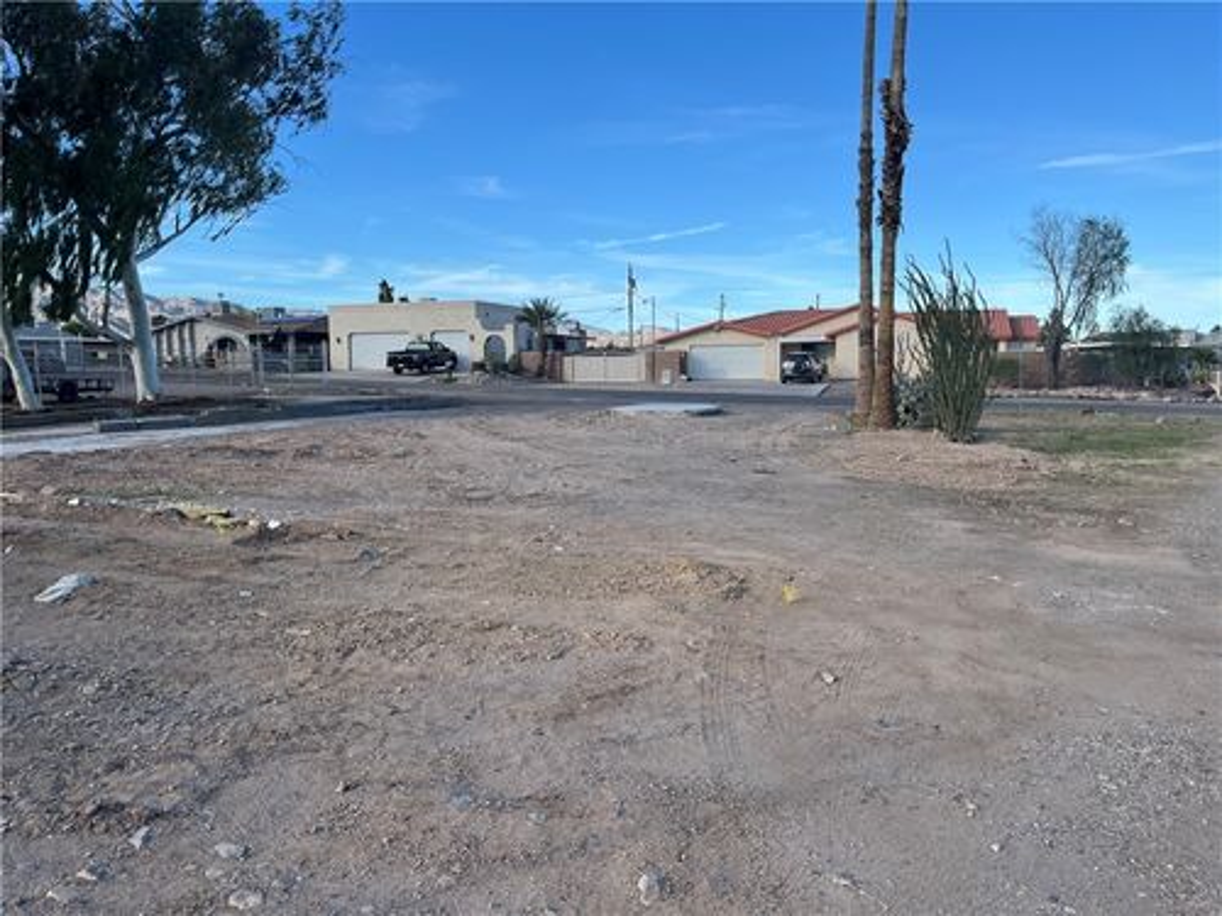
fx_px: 918
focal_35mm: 26
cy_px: 458
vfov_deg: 53.1
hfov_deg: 67.3
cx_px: 611
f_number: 1.6
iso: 50
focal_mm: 5.1
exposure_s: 1/2062
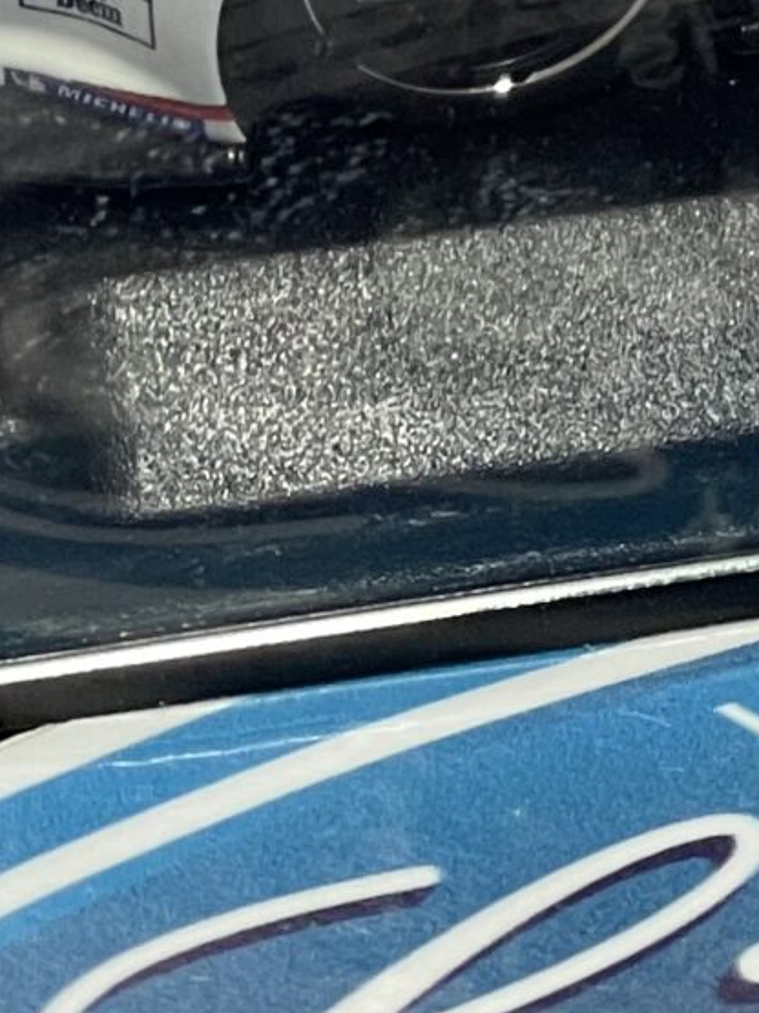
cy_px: -206
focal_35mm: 240
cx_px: 1356
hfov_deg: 6.1
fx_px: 7019
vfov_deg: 8.2
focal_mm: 6
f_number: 2
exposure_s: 1/60
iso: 125
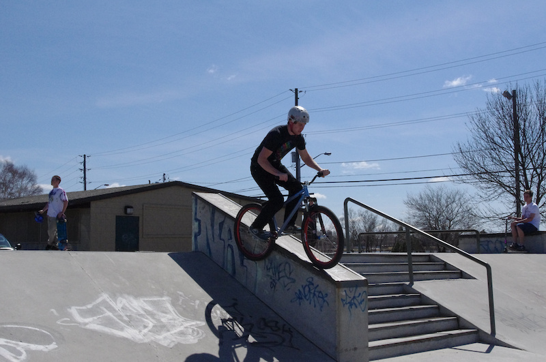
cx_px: 273
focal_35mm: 46
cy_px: 181
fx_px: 697
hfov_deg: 42.8
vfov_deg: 29.2
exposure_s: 1/4000
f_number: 18
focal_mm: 30.63
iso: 3200
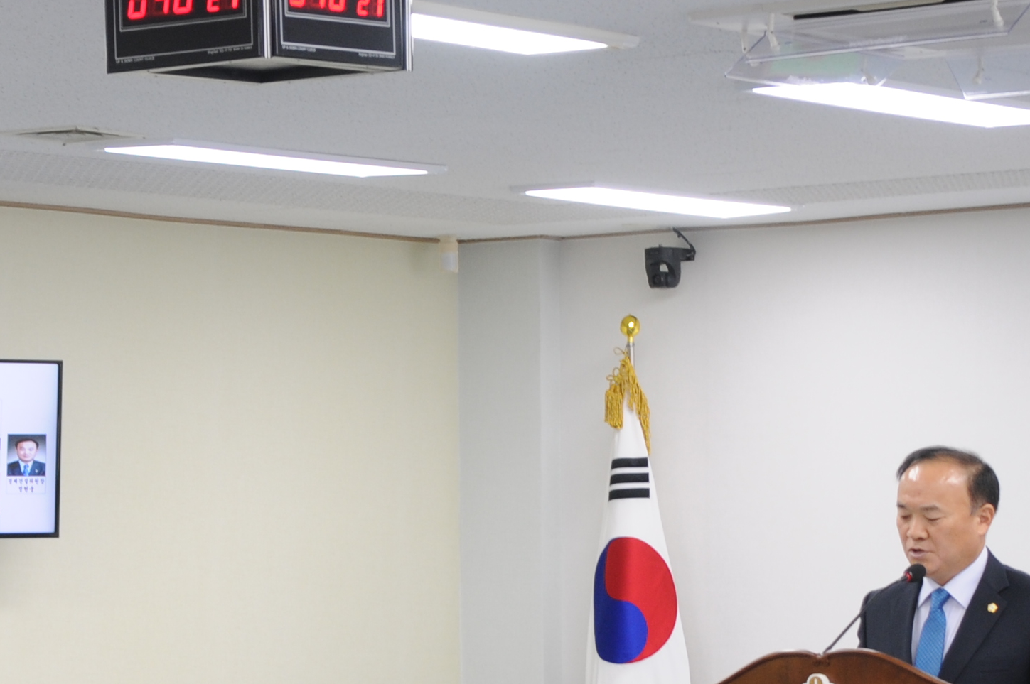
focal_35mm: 142
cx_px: 201
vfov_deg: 9.6
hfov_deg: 14.4
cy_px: 485
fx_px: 4059
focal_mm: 32
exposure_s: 1/15
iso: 200
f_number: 4
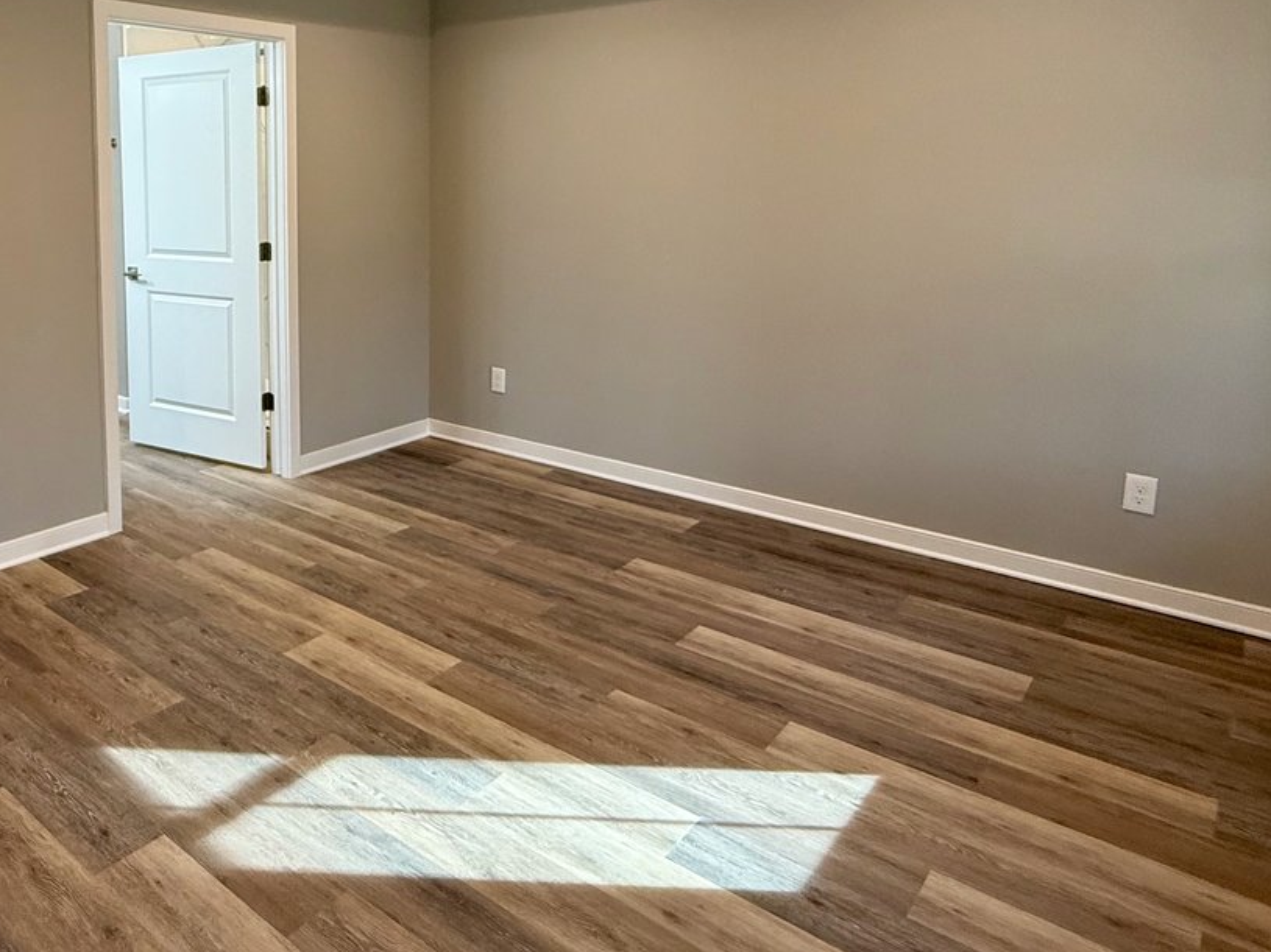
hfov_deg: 63.7
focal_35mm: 26
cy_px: 266
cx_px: 331
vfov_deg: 51.3
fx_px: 955
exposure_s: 1/120
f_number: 2.2
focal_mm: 2.22
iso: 250
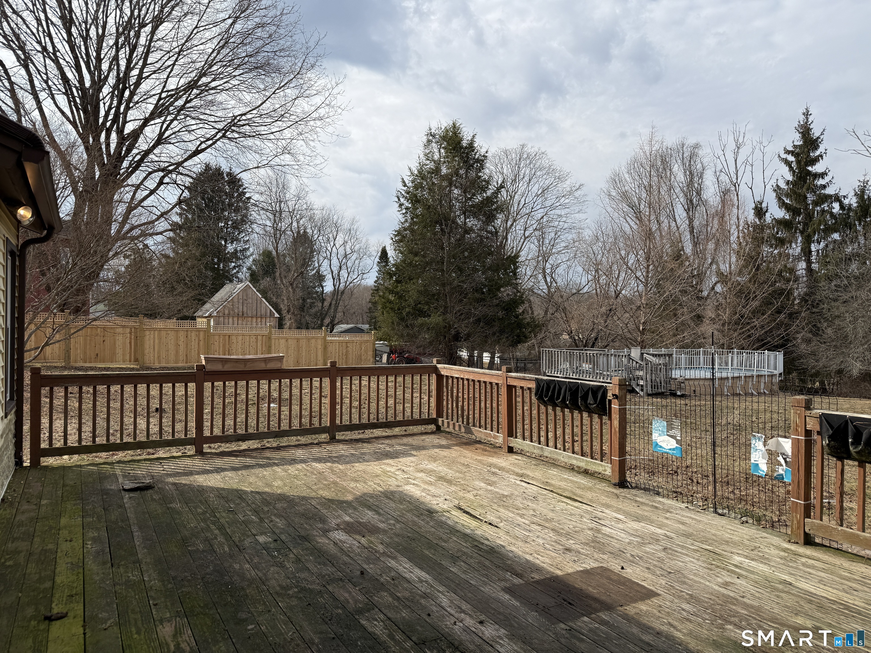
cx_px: 436
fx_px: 604
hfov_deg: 71.6
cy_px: 326
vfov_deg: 56.8
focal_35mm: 24
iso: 80
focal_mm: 6.76
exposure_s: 1/4673
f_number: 1.78
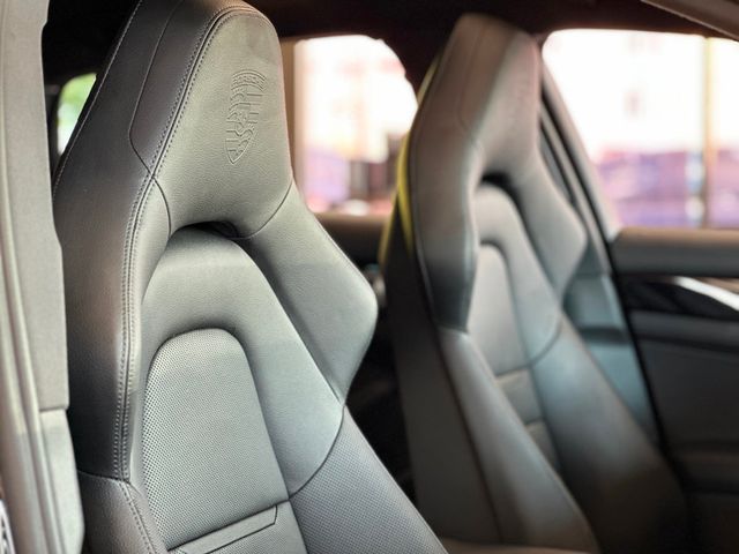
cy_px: 277
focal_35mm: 77
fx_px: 1644
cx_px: 370
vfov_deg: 19.1
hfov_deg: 25.3
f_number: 2.8
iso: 160
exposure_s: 1/40
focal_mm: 9
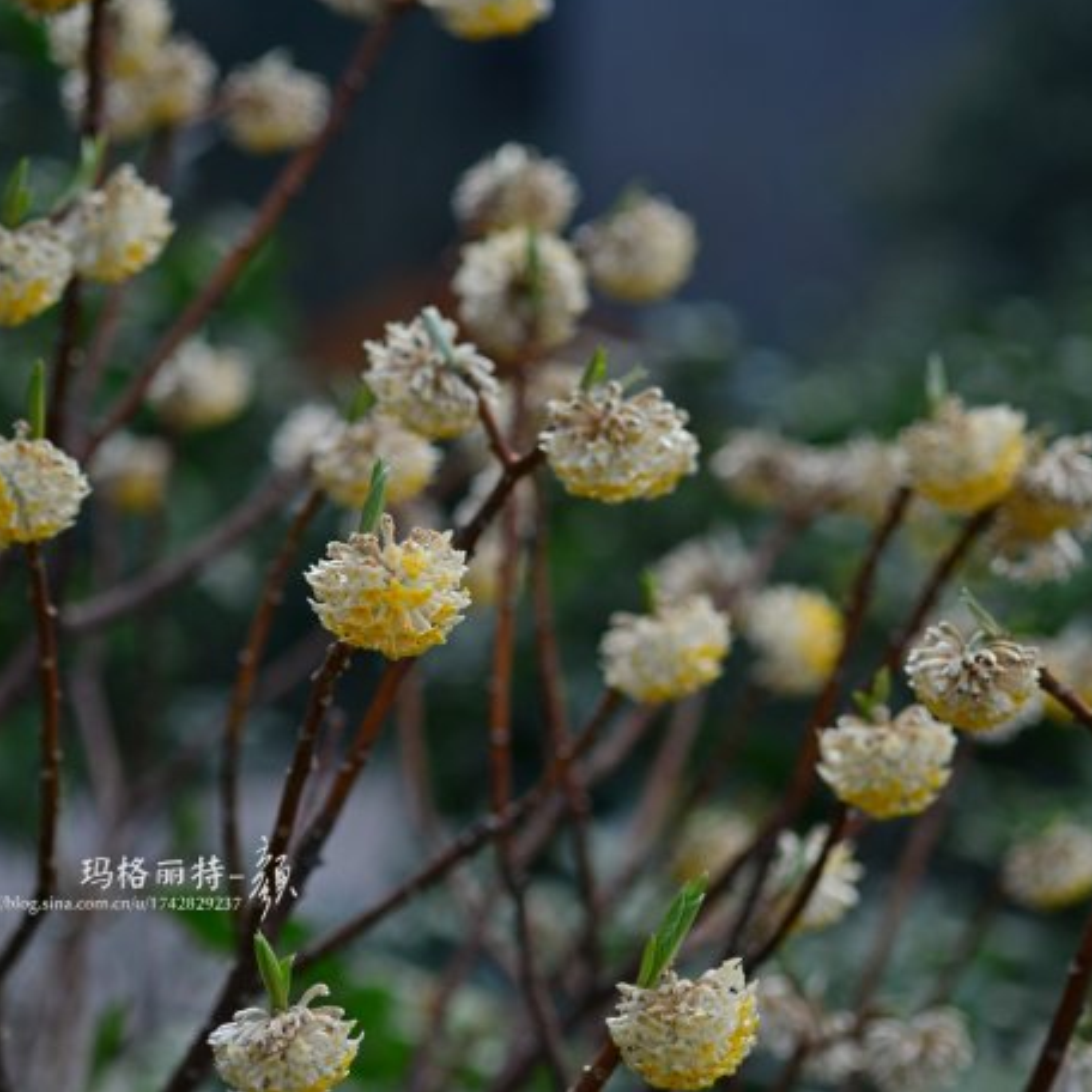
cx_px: 462
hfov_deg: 12.9
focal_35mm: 135
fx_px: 4818
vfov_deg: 12.9
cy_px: 544
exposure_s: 1/1000
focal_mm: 105
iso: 200
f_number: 3.5
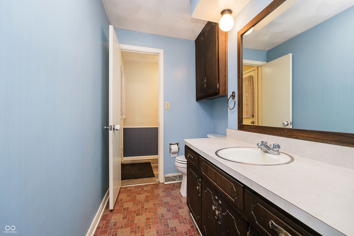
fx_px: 147
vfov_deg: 77.3
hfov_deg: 100.4
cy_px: 118
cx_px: 177
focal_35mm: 15
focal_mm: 10
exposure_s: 1/20
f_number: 4
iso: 500
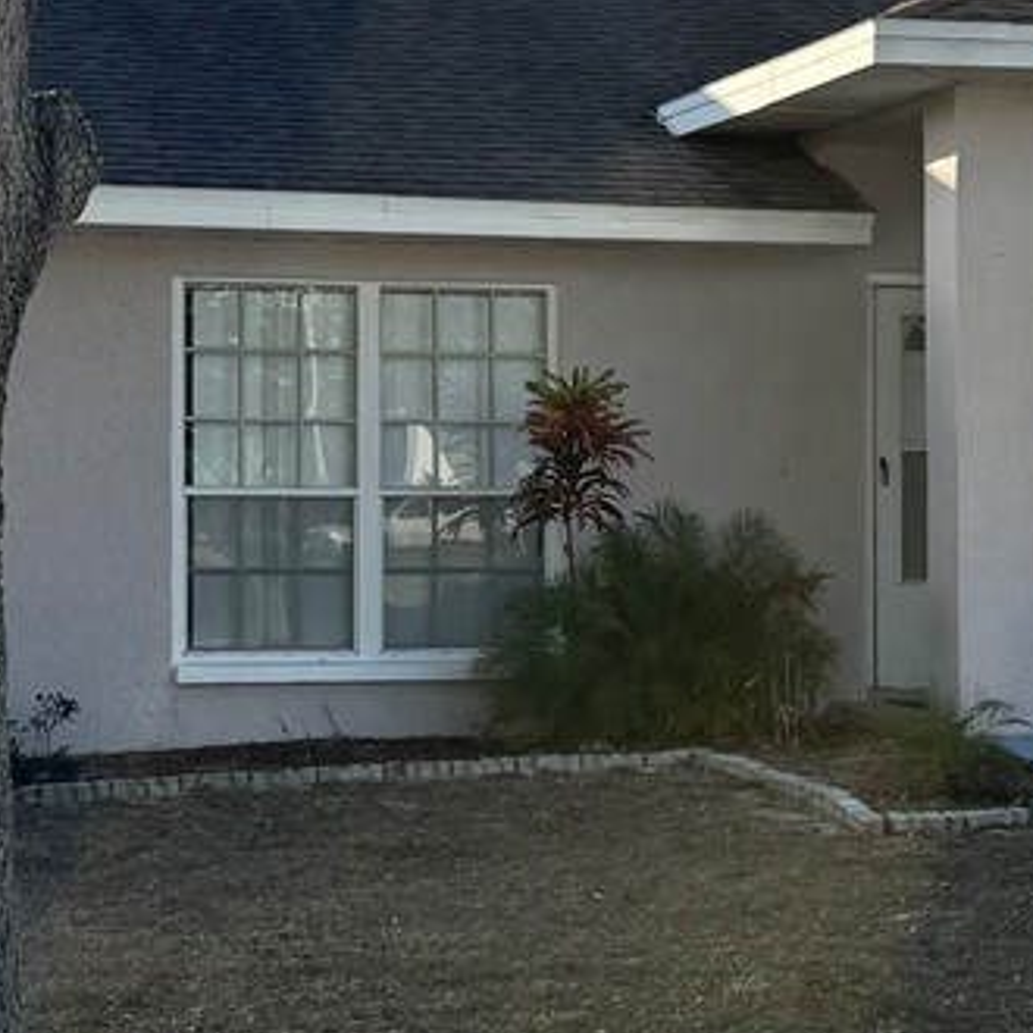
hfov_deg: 16.8
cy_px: 507
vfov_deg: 16.9
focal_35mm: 103
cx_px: 729
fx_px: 3477
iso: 80
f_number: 1.78
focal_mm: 6.76
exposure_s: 1/3096
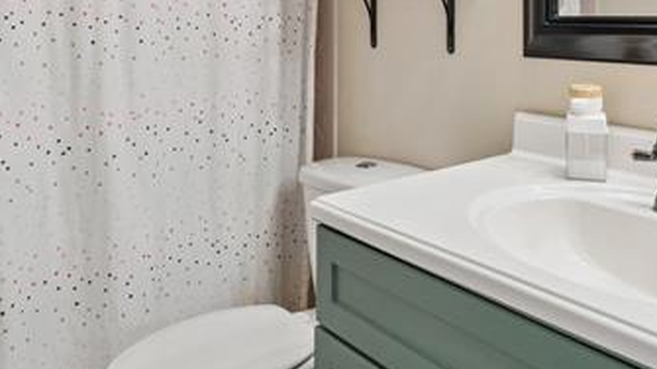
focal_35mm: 34
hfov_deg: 57.2
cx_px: 418
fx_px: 592
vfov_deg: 32.1
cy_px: 8
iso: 100
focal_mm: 17
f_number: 9
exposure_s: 1/2
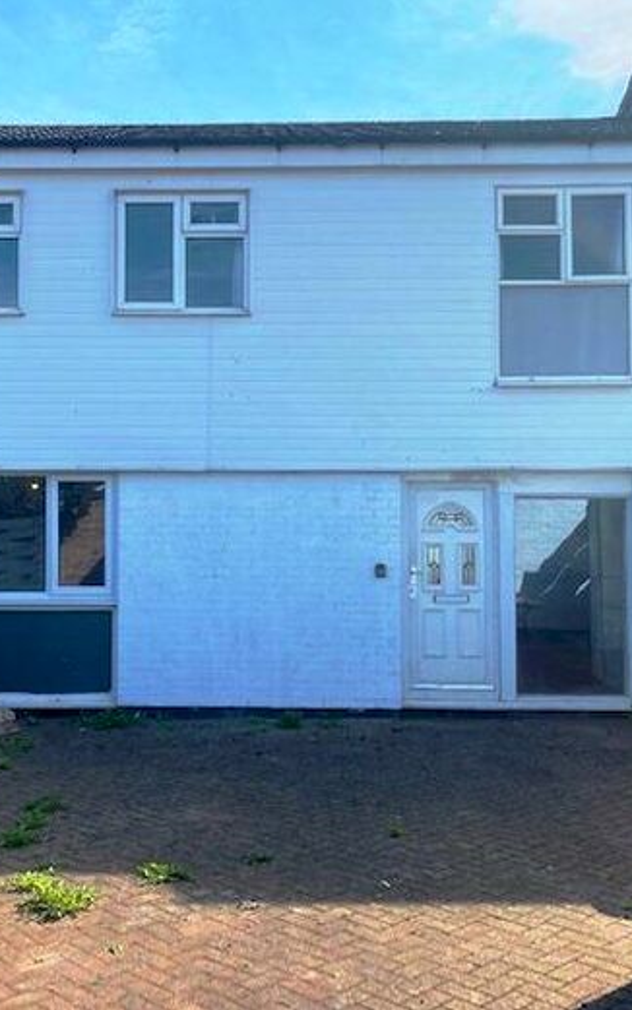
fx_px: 1019
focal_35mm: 37
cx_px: 215
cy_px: 503
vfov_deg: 52.7
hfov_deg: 34.2
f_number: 1.8
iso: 32
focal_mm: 4.25
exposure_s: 1/1608
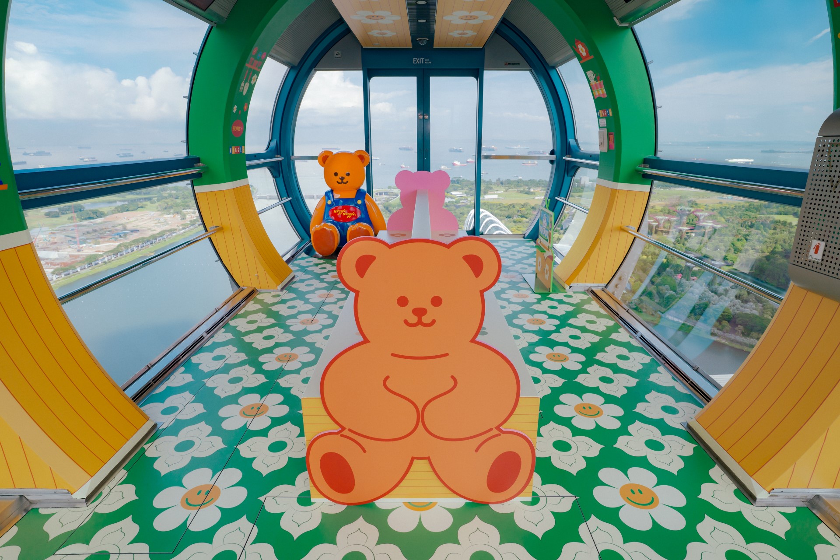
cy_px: 280
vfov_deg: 61.9
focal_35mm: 20
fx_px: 467
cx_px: 420
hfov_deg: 84.0
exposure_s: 1/125
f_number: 8
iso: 250
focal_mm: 20
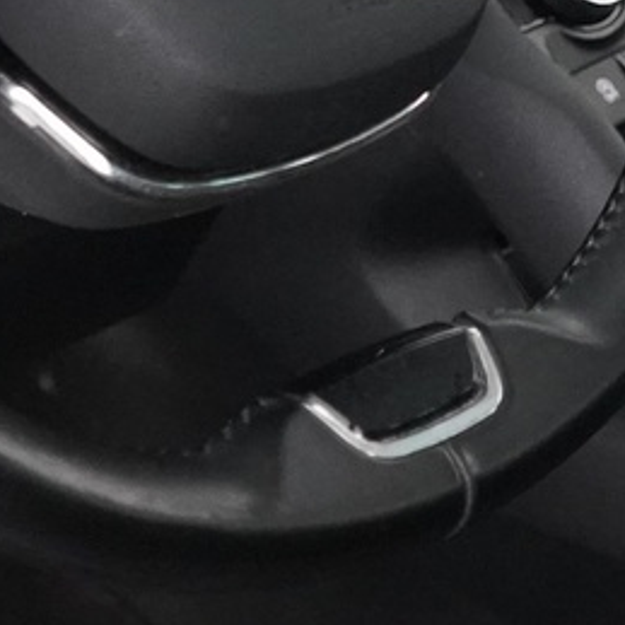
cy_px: -39
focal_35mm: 149
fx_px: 3044
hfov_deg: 11.6
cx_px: 611
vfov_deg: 11.6
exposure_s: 1/80
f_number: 3.5
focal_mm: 28
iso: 10000
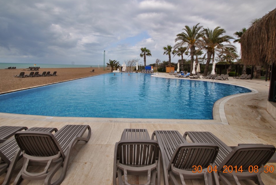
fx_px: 138
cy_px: 75
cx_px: 140
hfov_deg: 89.9
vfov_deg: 66.9
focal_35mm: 18
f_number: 9
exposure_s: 1/320
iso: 100
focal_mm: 10
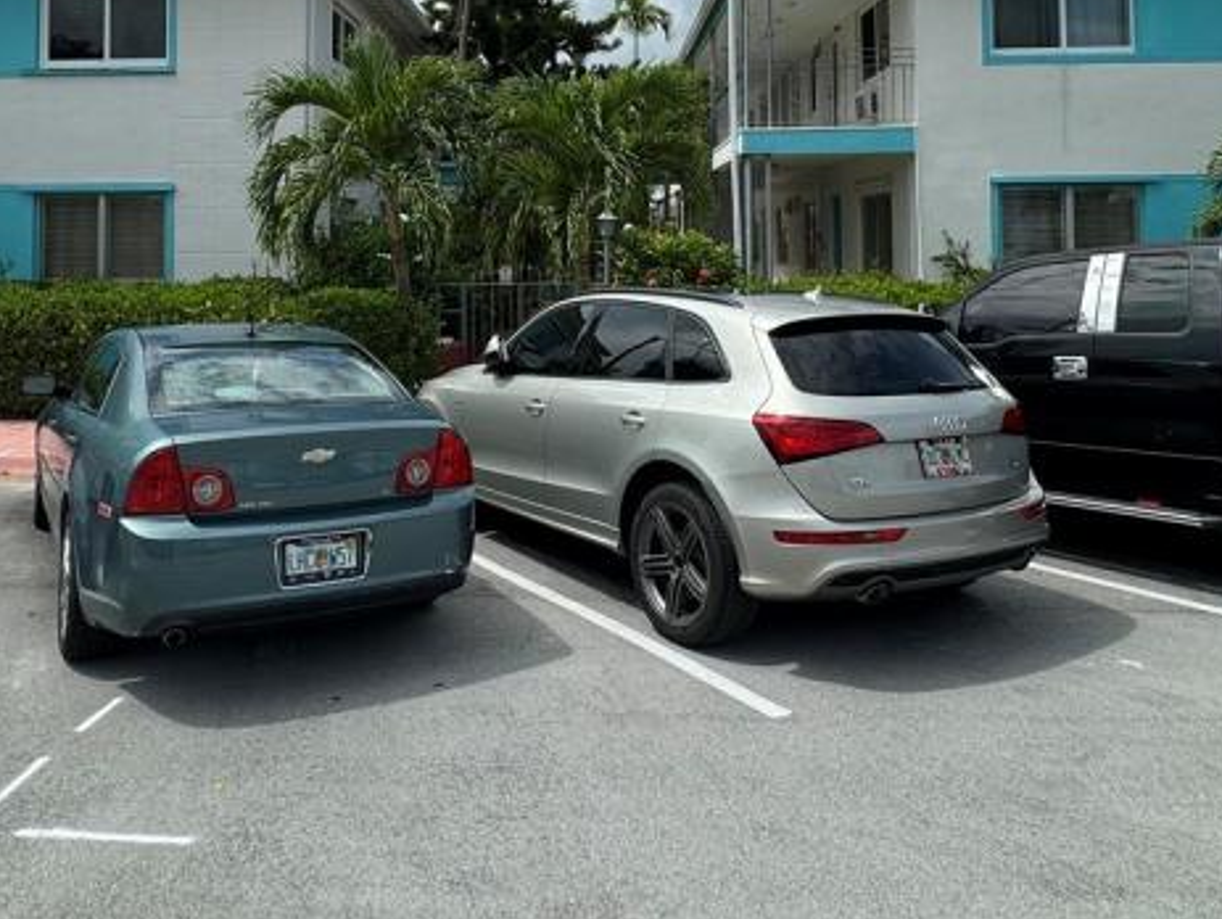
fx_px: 1025
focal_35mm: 29
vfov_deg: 46.2
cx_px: 538
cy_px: 206
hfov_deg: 61.4
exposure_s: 1/2146
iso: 40
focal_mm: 2.22
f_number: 2.2
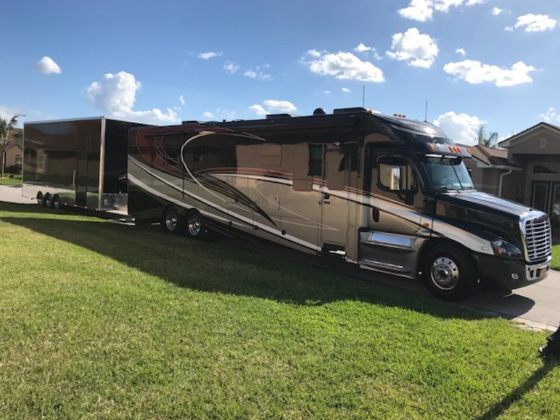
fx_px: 469
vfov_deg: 48.2
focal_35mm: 29
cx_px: 282
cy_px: 205
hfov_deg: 61.7
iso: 20
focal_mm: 3.99
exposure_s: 1/2994
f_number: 1.8
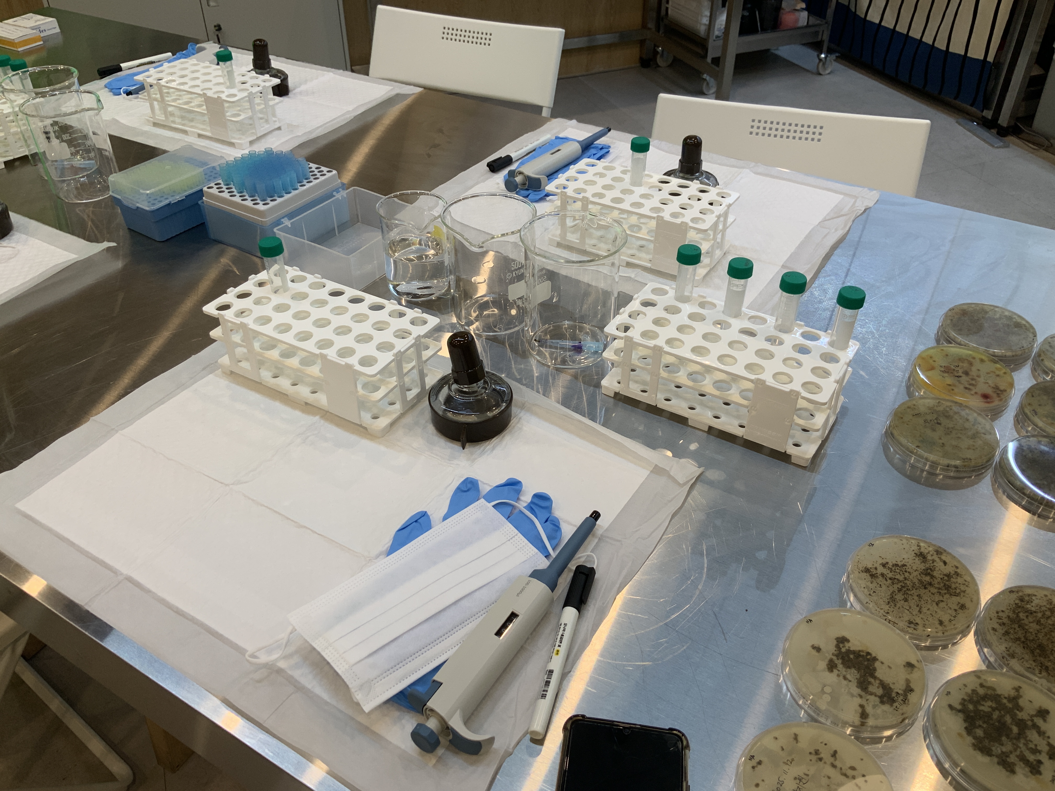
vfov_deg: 48.2
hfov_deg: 61.7
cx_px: 528
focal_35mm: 29
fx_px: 884
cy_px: 396
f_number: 1.8
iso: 40
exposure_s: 1/60
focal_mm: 3
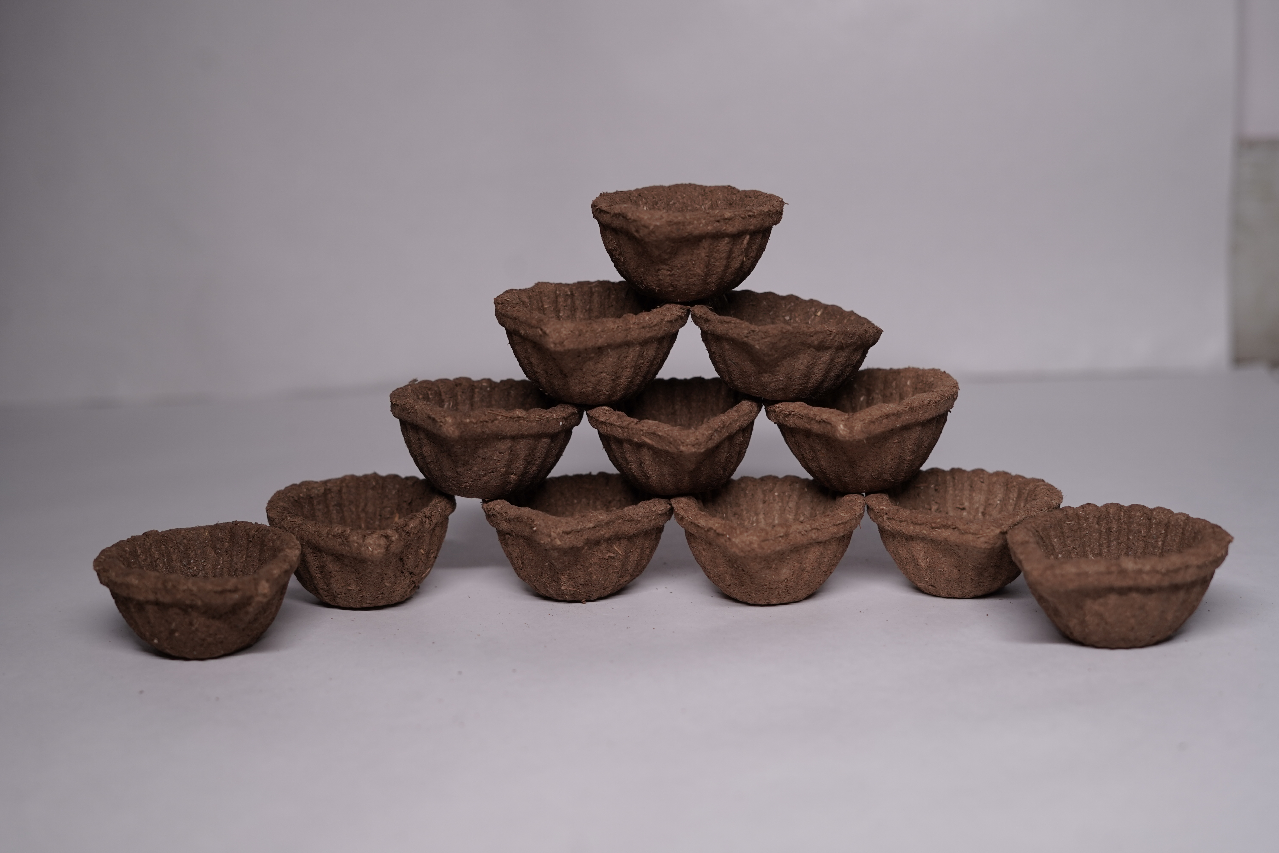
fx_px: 1776
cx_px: 640
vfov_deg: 27.0
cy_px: 426
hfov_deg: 39.6
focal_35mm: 50
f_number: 4
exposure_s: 1/125
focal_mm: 50
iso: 500
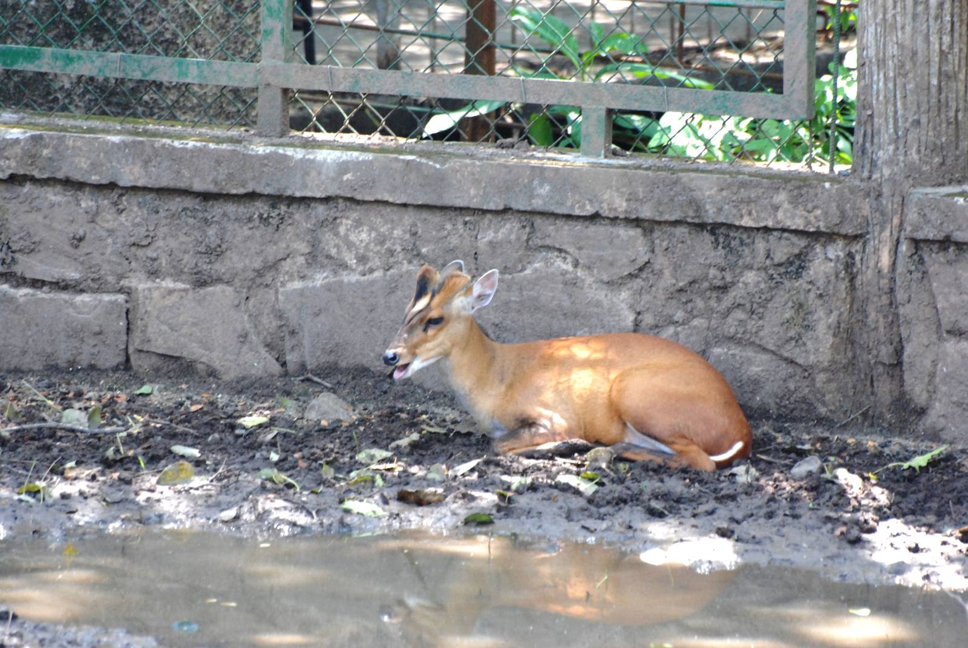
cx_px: 484
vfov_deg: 3.1
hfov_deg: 4.6
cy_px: 324
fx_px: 12114
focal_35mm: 450
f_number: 9
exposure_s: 1/160
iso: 1600
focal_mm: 300
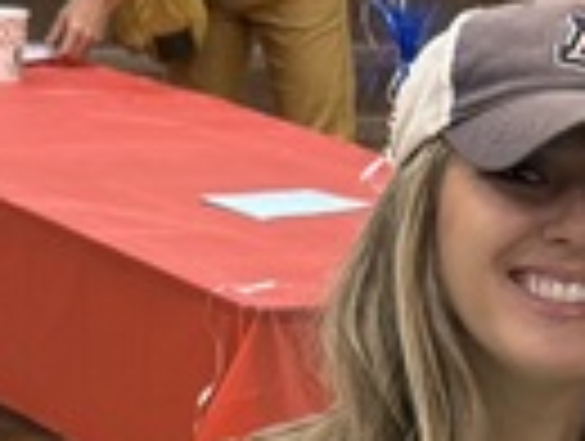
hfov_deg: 10.4
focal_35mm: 189
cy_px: 1053
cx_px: 477
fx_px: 3200
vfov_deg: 7.4
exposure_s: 1/60
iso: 125
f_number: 1.78
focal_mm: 6.76
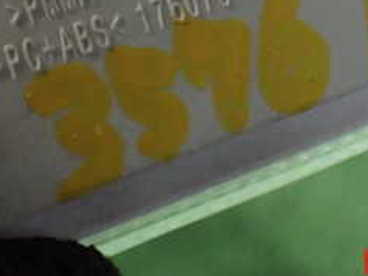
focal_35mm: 76
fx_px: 808
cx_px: 248
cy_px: -65
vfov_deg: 18.3
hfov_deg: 25.5
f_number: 2.3
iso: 800
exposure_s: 1/60
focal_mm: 5.4
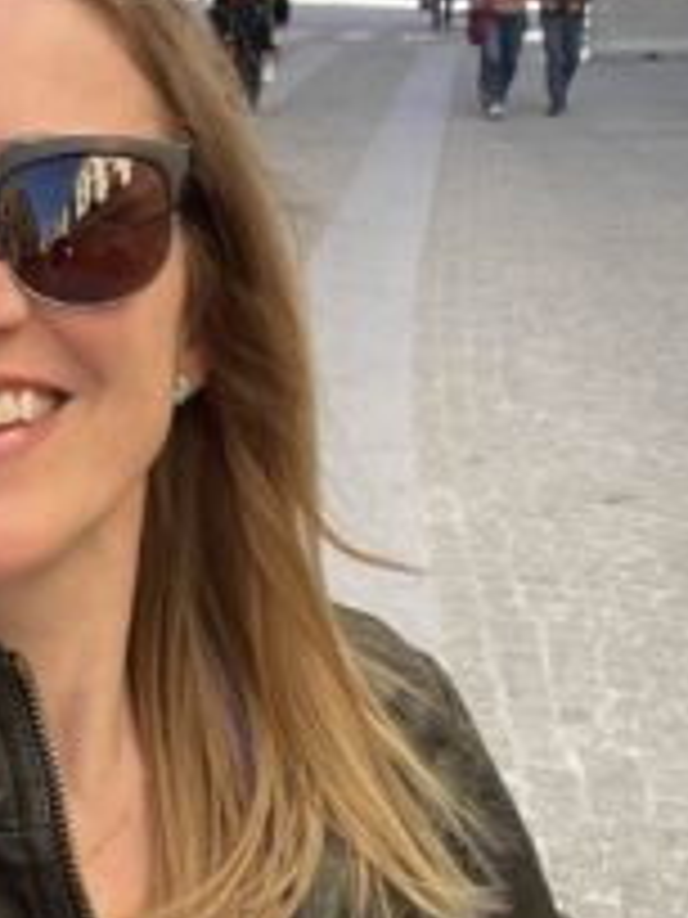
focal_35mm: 81
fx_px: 2147
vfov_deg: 23.6
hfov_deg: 17.8
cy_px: 130
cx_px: 2
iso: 32
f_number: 2.2
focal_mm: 2.71
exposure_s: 1/121
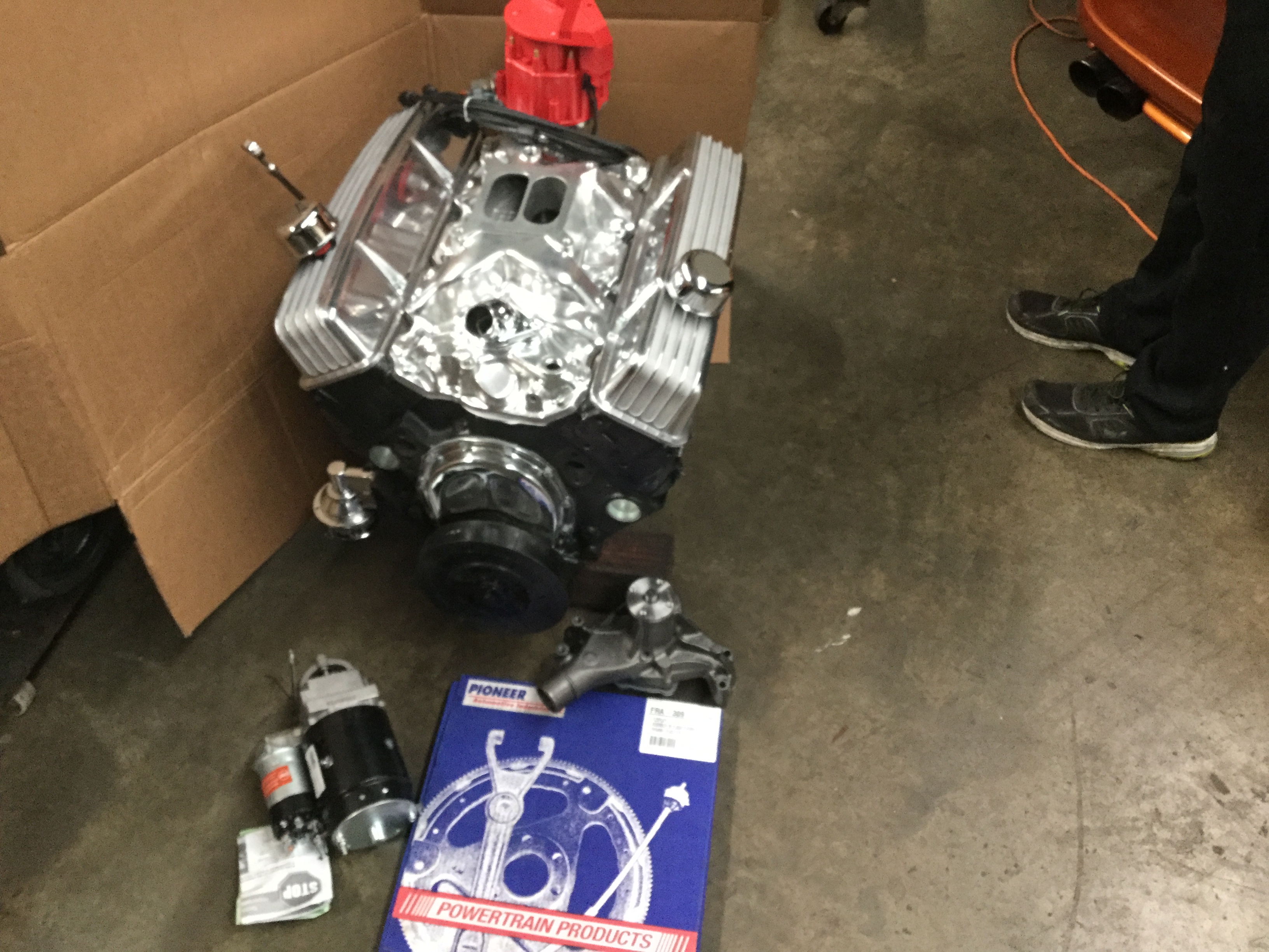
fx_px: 1136
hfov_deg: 58.4
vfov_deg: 45.4
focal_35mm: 31
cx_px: 634
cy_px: 476
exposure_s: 1/17
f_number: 2.4
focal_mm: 3.3
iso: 200
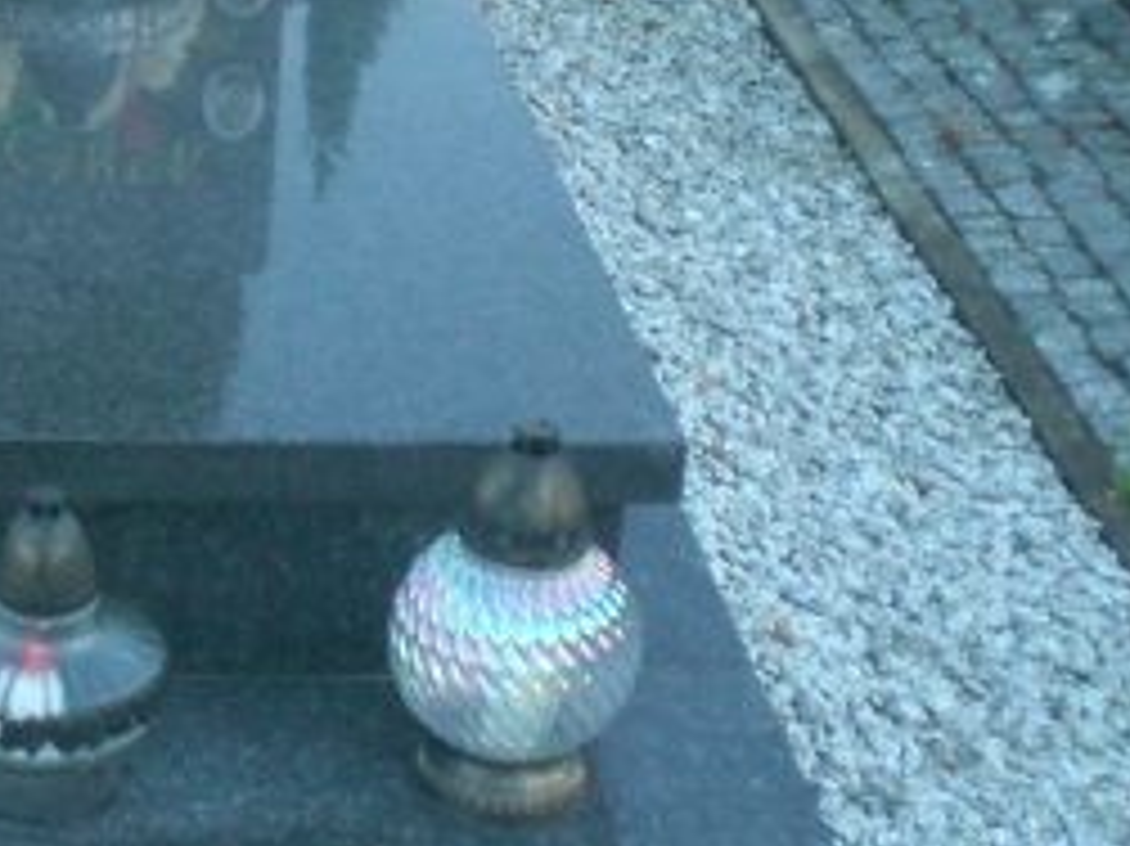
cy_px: 130
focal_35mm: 97
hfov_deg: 19.5
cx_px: -50
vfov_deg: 15.1
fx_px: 3165
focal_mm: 6.3
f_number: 3.1
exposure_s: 1/30
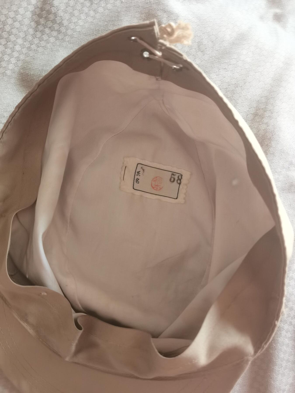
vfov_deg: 65.3
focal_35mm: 27
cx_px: 148
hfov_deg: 51.4
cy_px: 196
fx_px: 307
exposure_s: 1/33.3
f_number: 1.9
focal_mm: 4.94
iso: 320
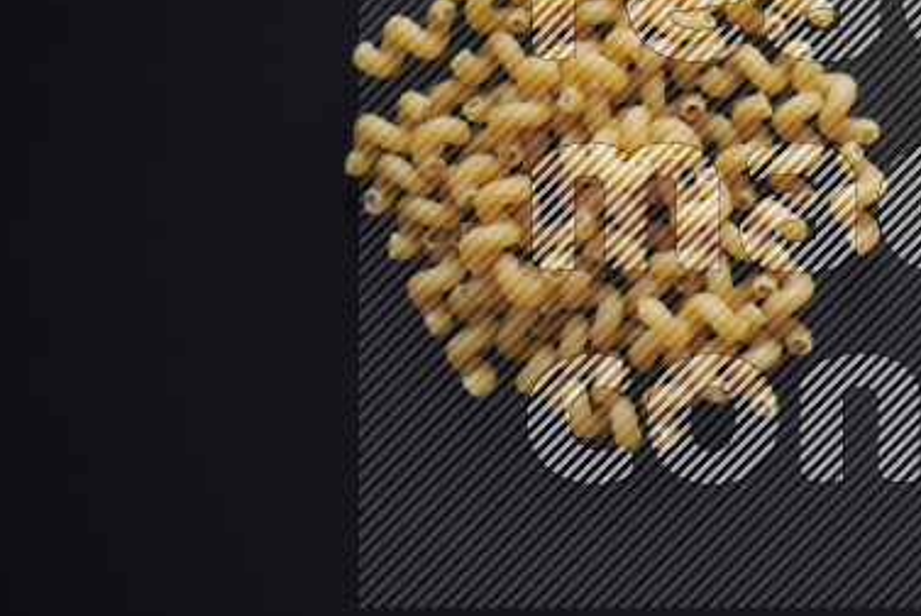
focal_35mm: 106
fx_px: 2714
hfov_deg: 18.6
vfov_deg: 12.9
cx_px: 967
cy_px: 188
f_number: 8
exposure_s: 1/100
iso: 100
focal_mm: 50
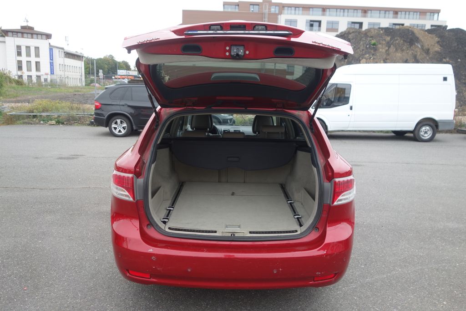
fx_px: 362
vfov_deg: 46.4
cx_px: 233
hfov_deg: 65.5
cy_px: 156
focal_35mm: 28
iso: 125
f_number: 2.5
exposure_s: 1/100
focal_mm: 10.4
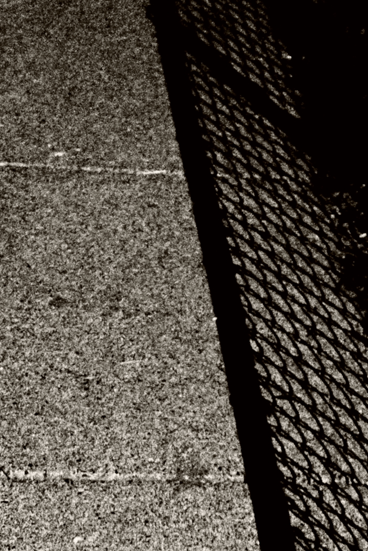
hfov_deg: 9.7
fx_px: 2100
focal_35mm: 137
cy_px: 600
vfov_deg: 14.6
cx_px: 571
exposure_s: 1/13
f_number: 2.8
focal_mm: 26
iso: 6400
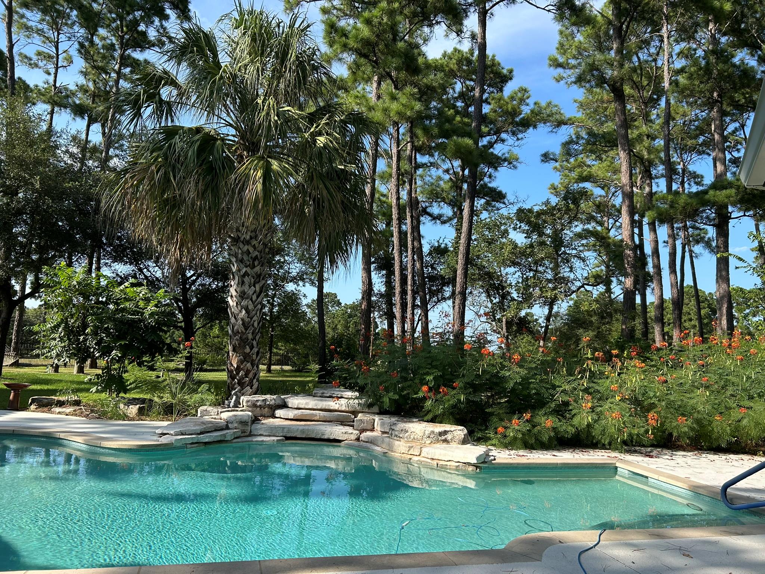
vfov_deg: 53.1
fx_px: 575
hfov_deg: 67.3
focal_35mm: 26
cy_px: 287
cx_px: 382
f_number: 1.5
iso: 50
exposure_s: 1/1779
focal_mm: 5.7
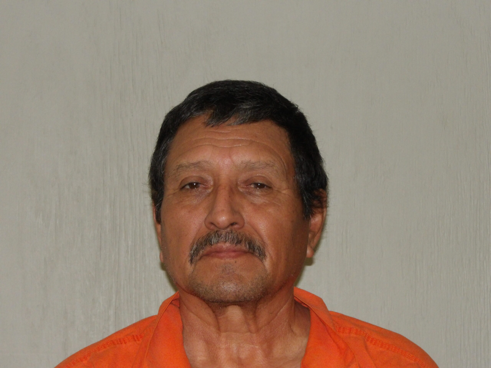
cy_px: 184
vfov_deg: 13.7
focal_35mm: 108
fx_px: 1532
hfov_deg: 18.2
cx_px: 246
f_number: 6.6
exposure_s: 1/60
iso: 640
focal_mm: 19.6
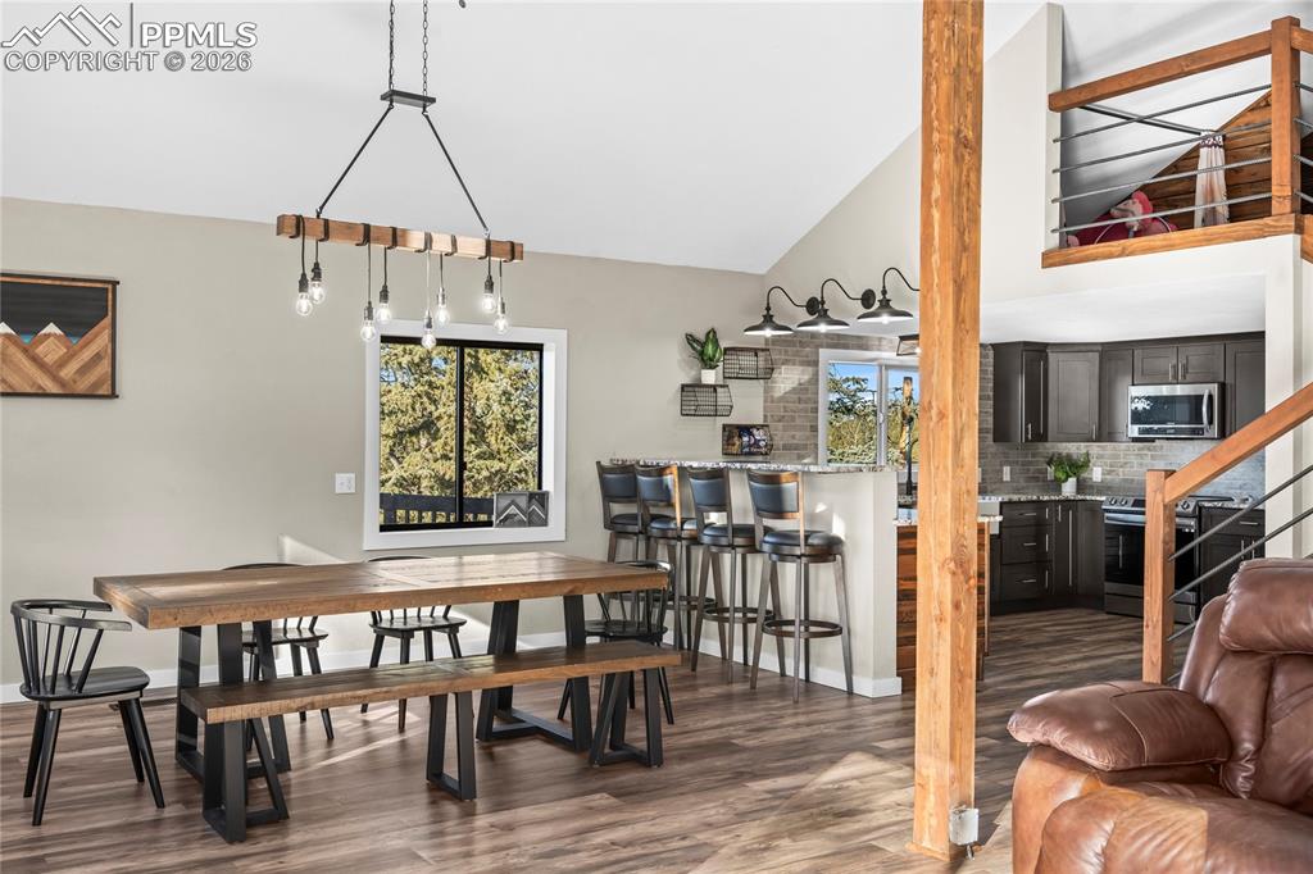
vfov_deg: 39.9
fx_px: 1203
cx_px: 656
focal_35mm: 33
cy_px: 437
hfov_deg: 57.2
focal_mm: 33
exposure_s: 1/10
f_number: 8
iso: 500
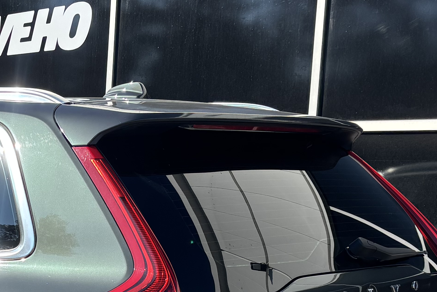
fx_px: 995
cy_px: 319
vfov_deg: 16.2
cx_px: 42
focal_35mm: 82
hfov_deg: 24.1
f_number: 1.6
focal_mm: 5.96
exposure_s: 1/1984
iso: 50
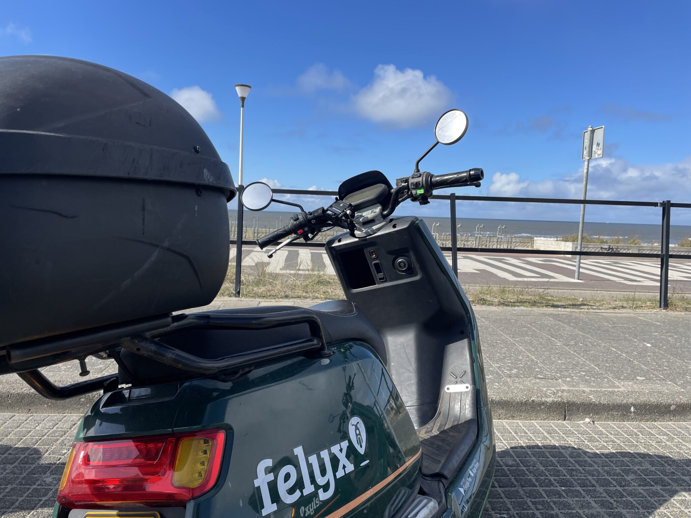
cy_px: 259
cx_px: 346
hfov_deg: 67.3
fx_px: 519
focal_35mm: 26
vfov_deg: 53.1
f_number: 1.6
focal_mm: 4.2
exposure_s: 1/3125
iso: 32
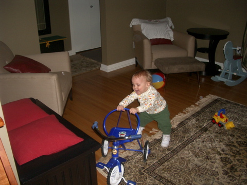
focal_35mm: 35
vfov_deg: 40.7
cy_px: 92
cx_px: 124
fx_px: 250
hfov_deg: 52.6
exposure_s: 1/40
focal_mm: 5.8
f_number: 2.6
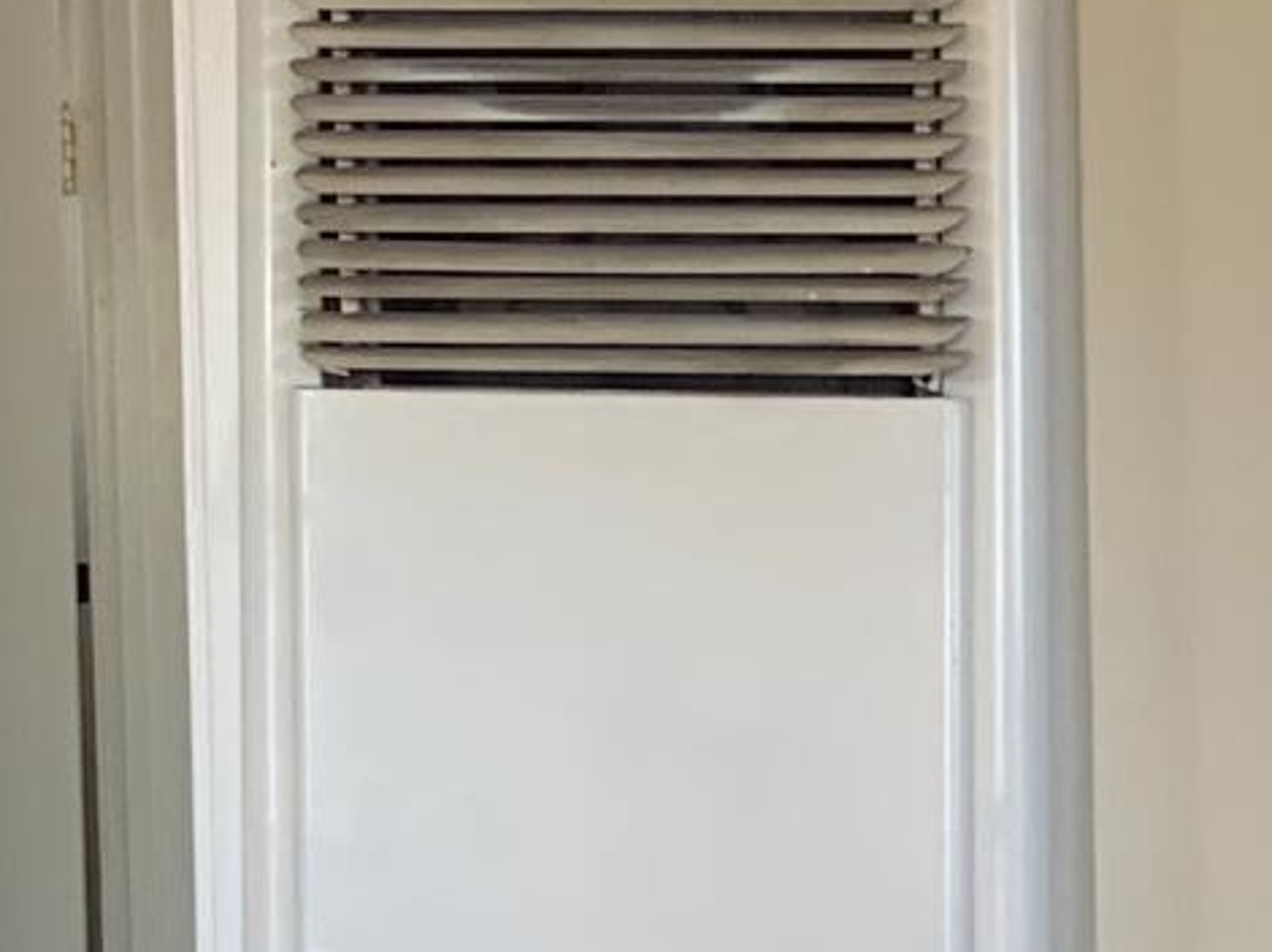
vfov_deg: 8.7
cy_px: 1428
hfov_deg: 11.5
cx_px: 1786
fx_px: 6097
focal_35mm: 166
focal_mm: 4.25
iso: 100
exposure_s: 1/82
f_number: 1.8
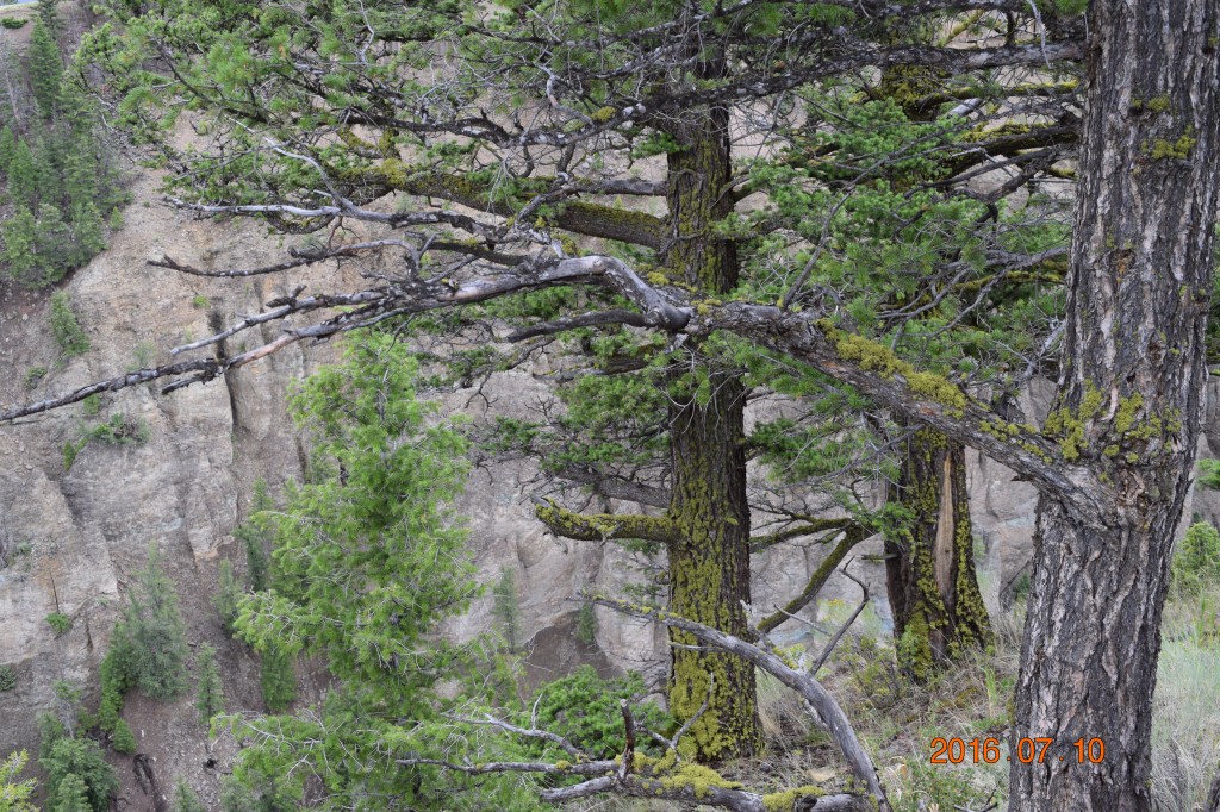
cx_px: 610
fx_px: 1270
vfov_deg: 35.5
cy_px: 406
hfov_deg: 51.3
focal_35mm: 38
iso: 400
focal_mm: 25
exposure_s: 1/160
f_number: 7.1
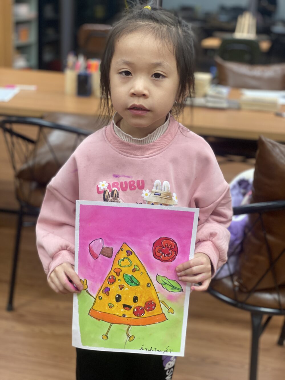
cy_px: 190
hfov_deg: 28.0
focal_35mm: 52
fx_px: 571
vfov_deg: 36.8
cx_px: 142
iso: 125
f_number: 2
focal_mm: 6
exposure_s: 1/100
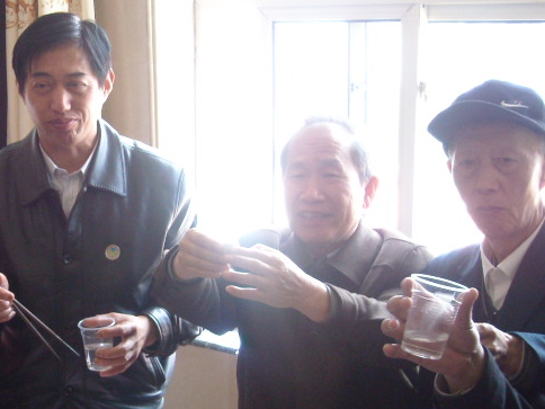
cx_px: 5
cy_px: 270
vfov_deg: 19.8
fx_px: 1165
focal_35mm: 74
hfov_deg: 25.1
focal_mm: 5.7
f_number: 2.8
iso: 218
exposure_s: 1/60
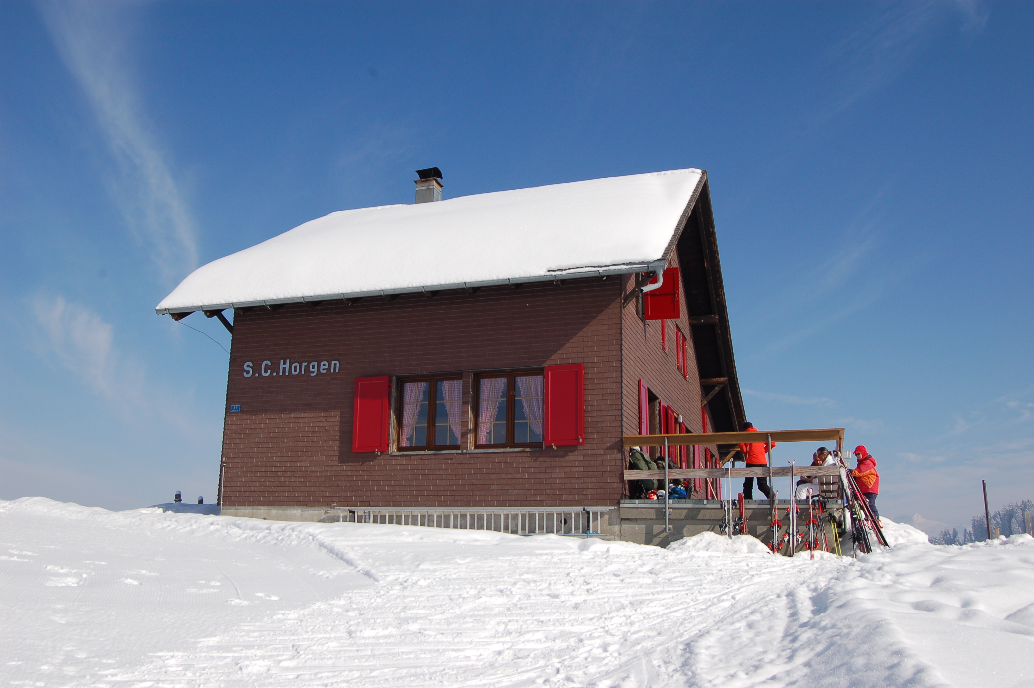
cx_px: 517
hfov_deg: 62.0
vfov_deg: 43.5
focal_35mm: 30
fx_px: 861
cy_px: 344
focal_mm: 20
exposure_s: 1/400
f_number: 10
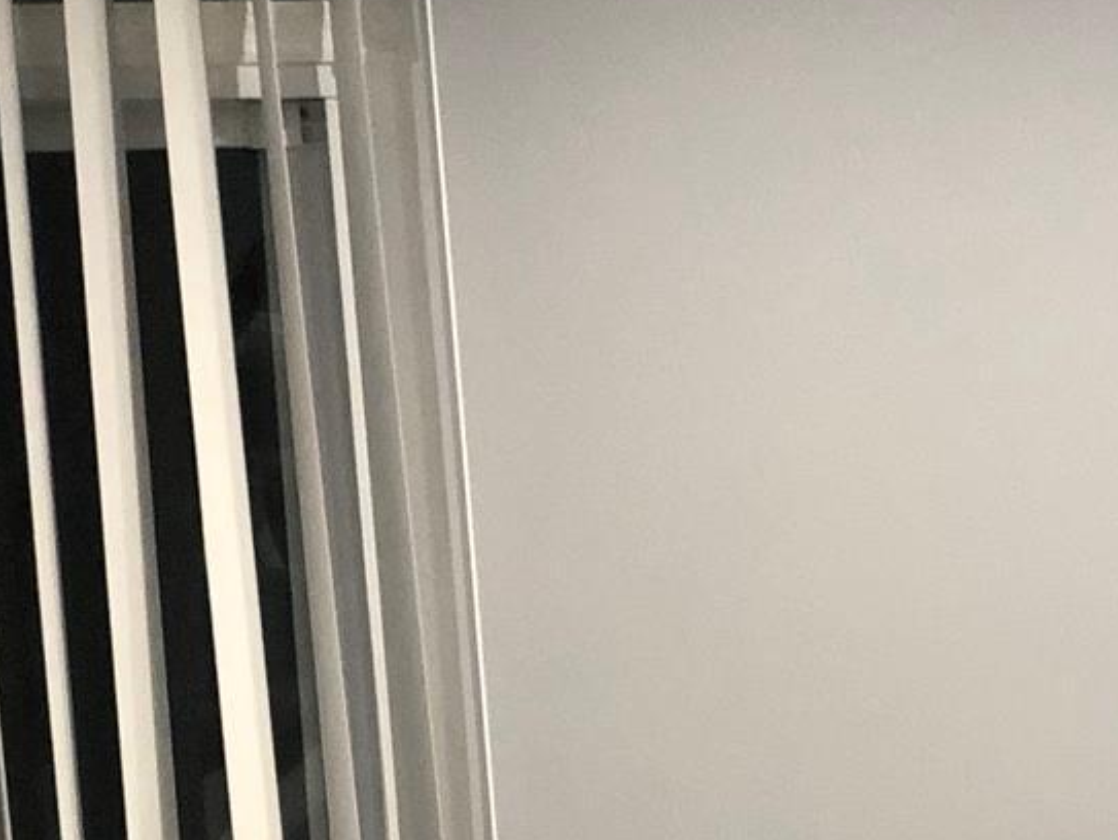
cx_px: 1736
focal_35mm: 196
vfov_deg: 7.5
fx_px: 6334
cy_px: 1188
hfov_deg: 9.8
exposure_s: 1/30
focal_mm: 6
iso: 100
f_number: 2.4
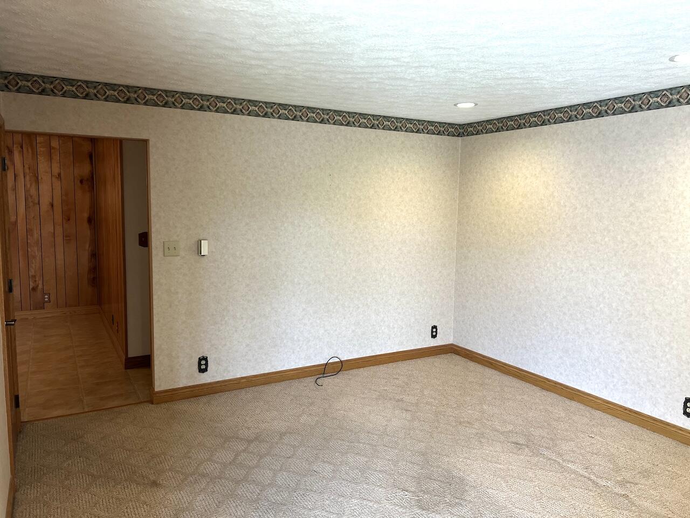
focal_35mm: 26
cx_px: 345
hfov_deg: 67.3
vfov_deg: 53.1
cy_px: 259
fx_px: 518
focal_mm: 5.7
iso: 100
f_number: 1.5
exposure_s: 1/120
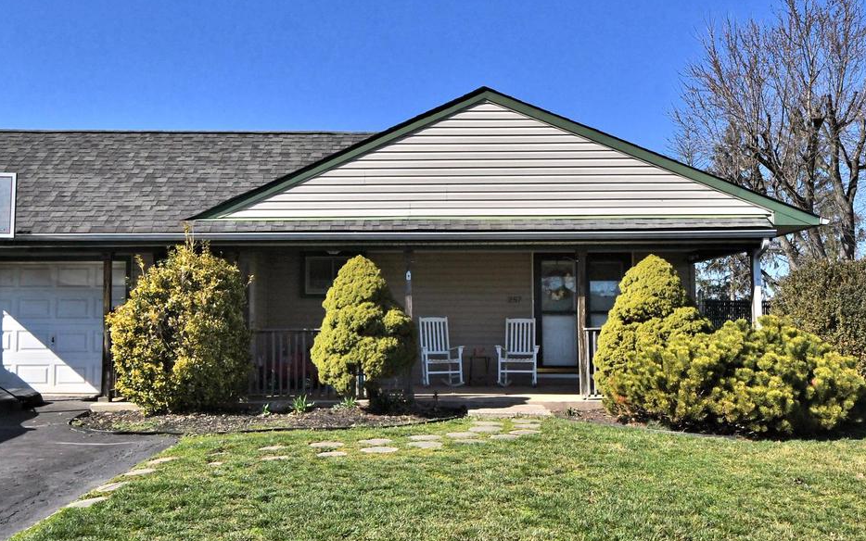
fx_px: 779
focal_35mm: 33
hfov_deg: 58.1
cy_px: 285
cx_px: 411
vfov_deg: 38.3
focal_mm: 14
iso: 800
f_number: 10
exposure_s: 1/2500
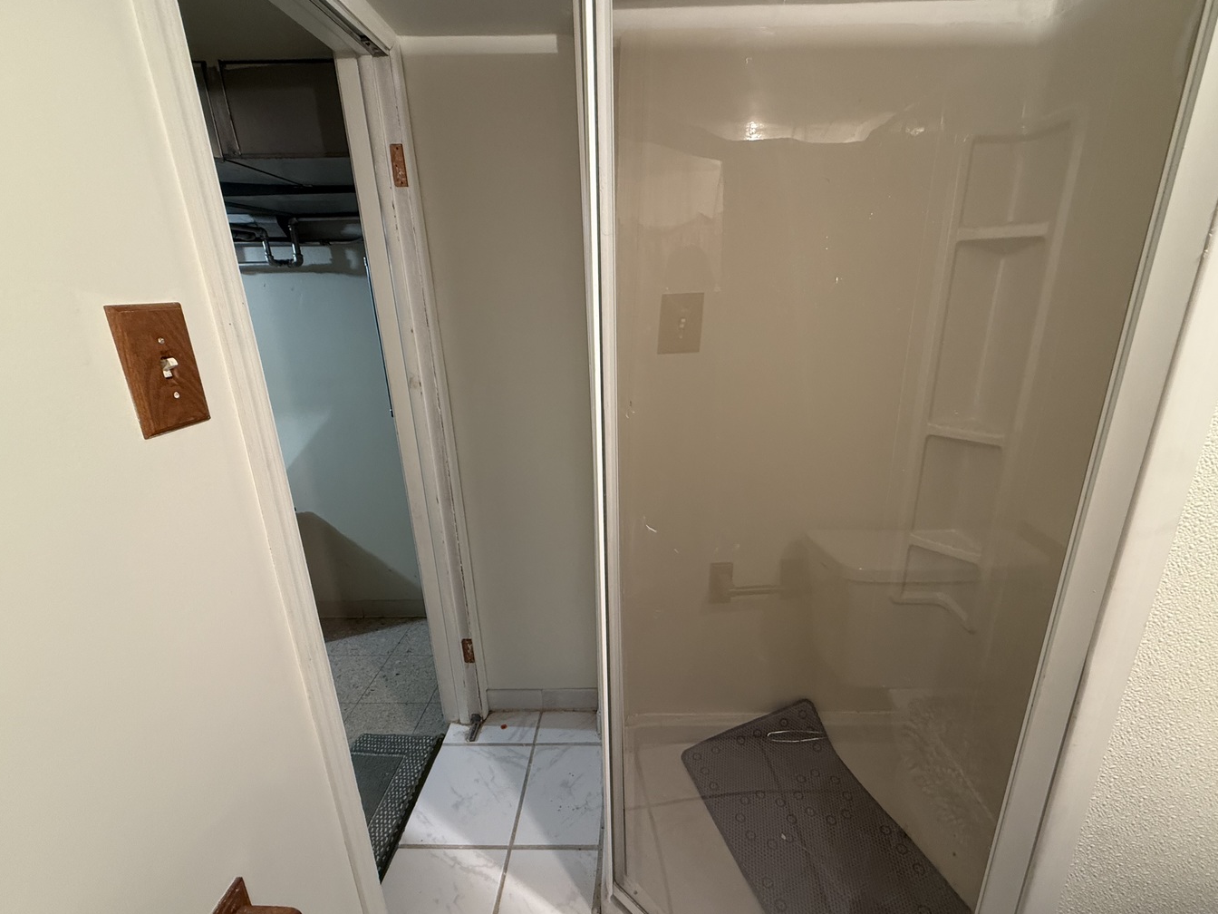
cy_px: 450
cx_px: 632
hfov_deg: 98.1
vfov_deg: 81.7
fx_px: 528
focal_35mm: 15
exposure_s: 1/60
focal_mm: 2.22
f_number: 2.2
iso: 320
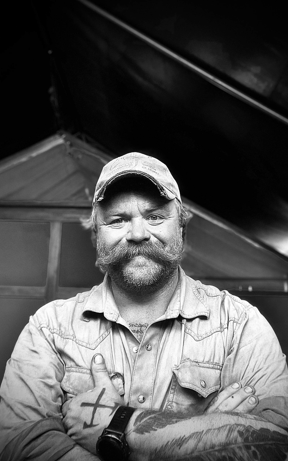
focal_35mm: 34
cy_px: 231
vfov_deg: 56.7
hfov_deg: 37.3
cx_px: 154
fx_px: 427
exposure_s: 1/60
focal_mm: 2.87
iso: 80
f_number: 2.2
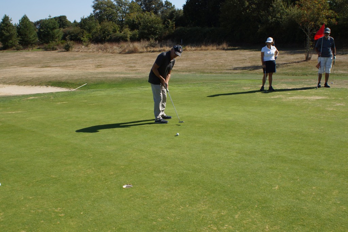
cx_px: 174
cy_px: 116
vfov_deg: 34.2
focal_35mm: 39
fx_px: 377
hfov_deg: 49.6
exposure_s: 1/400
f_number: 6.3
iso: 100
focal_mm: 26
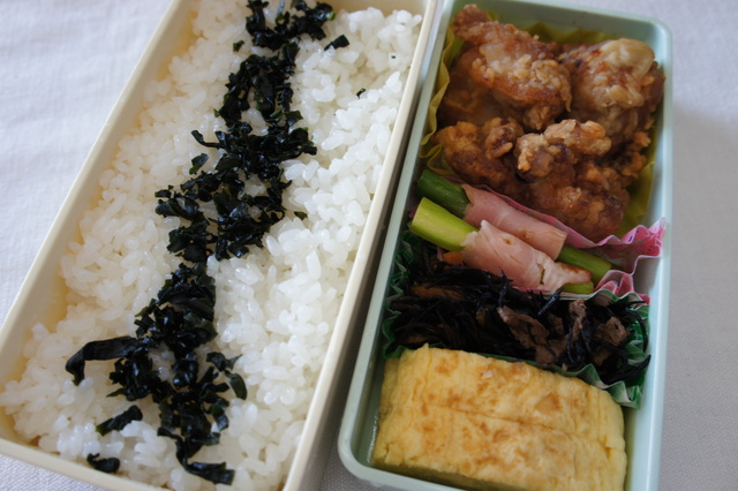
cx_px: 369
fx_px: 584
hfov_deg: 64.6
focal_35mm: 28
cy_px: 246
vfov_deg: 45.6
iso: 200
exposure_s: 1/60
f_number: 5
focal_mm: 19
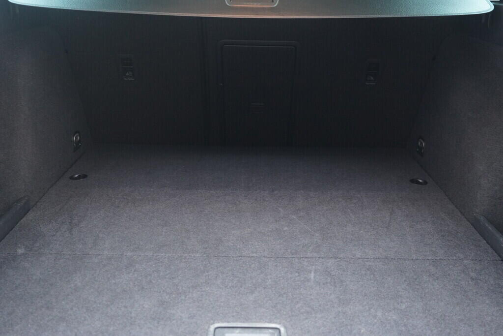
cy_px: 168
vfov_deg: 36.9
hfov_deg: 53.1
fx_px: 503
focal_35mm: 36
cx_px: 252
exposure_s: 1/40
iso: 1600
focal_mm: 24
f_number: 2.8
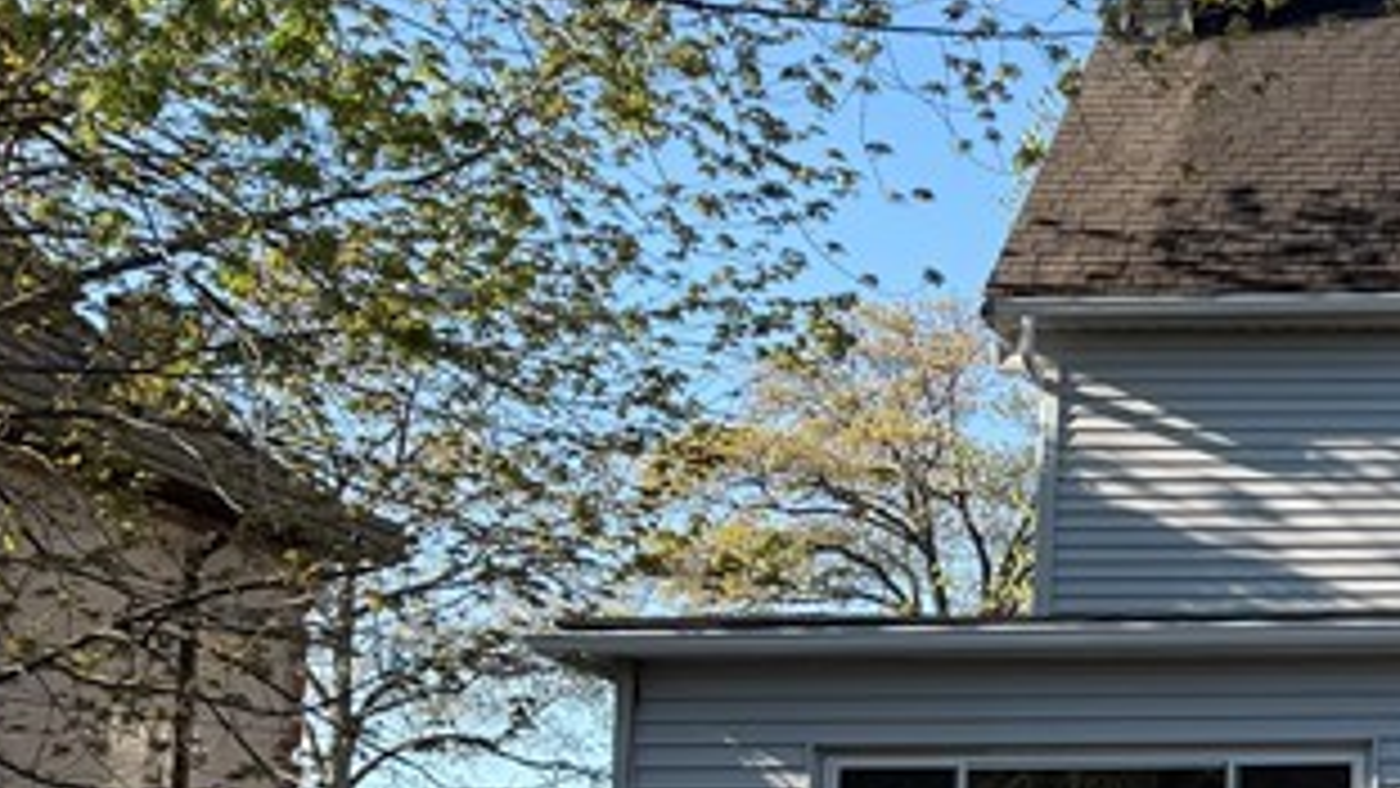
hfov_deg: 22.0
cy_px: 635
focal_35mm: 86
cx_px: 1877
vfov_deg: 14.0
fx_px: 3193
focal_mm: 6.76
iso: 80
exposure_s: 1/2110
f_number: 1.78
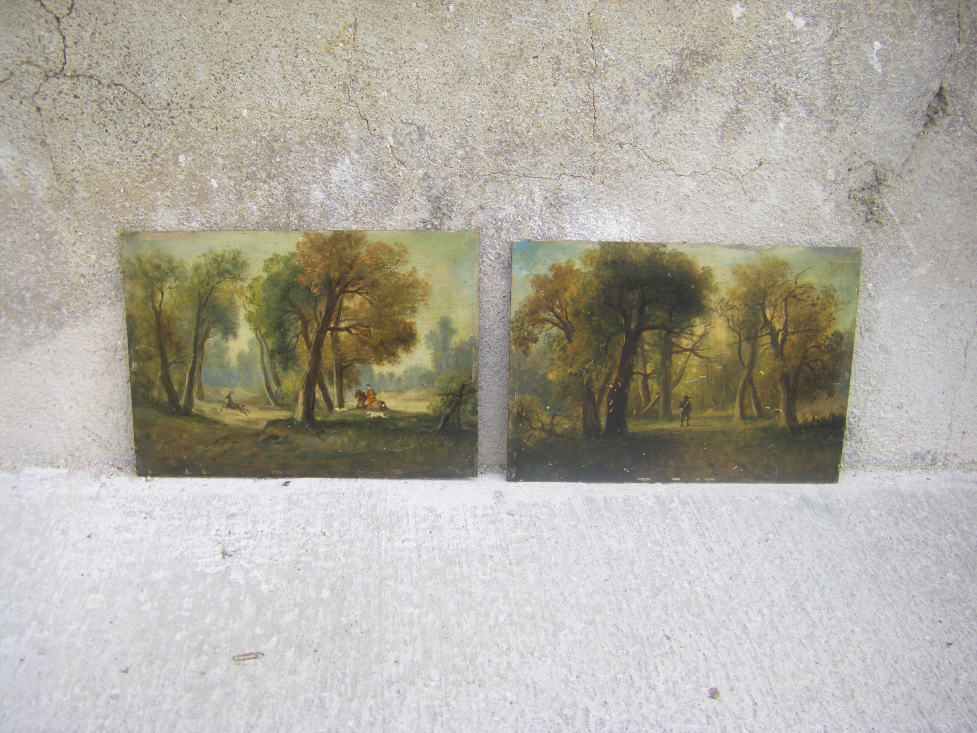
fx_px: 1073
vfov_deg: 37.7
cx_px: 488
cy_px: 366
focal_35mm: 38
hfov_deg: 49.0
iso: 64
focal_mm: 6.3
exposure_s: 1/250
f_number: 3.5
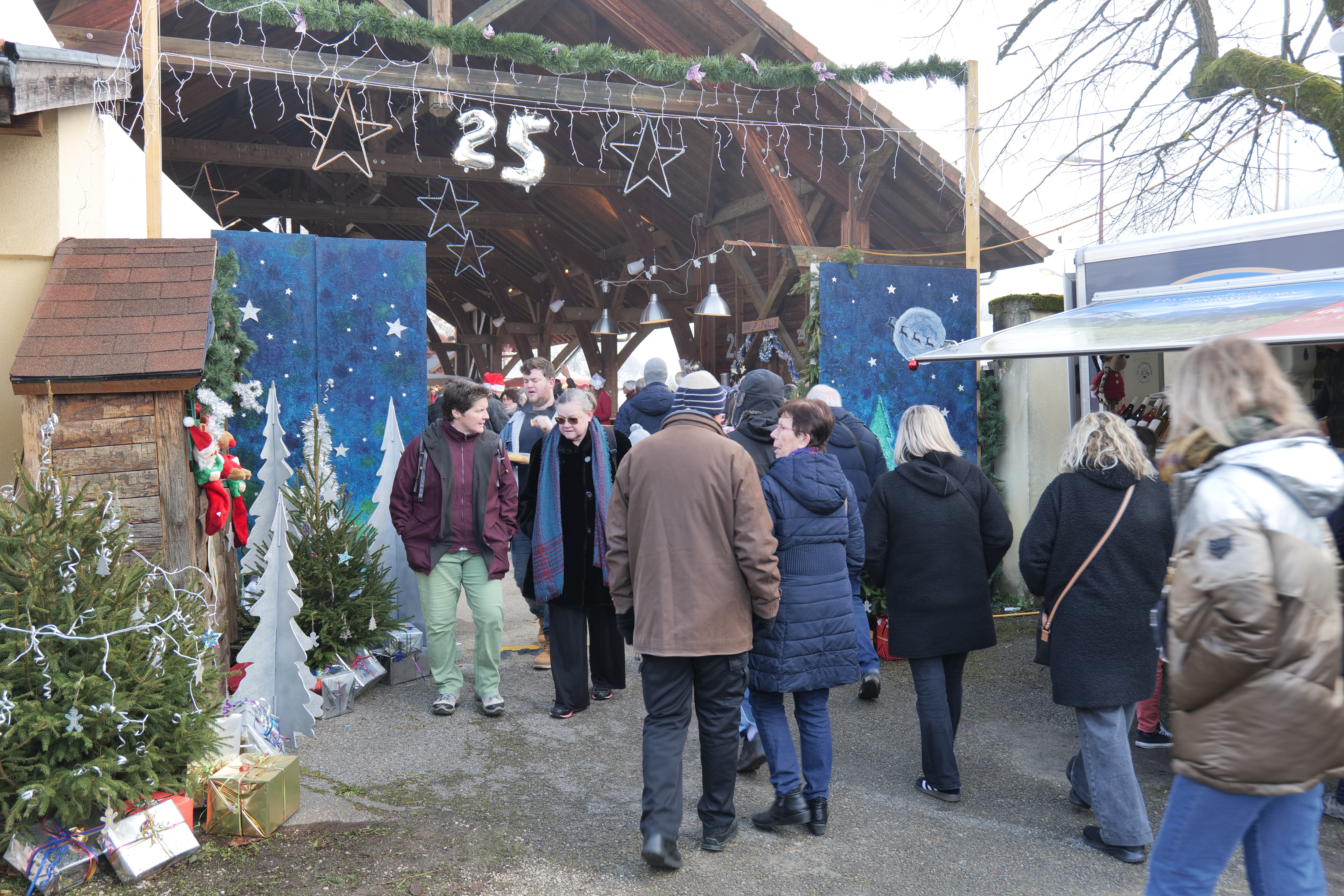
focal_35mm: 31
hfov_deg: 60.3
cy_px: 448
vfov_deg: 42.3
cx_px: 672
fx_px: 1157
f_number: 4.2
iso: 125
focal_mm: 31
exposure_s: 1/60
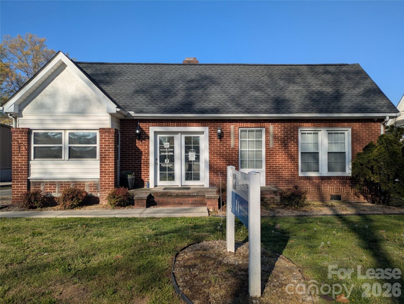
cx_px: 202
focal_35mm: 25
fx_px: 292
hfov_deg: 69.4
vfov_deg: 54.9
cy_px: 152
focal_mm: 5.43
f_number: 1.89
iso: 45
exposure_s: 1/2732
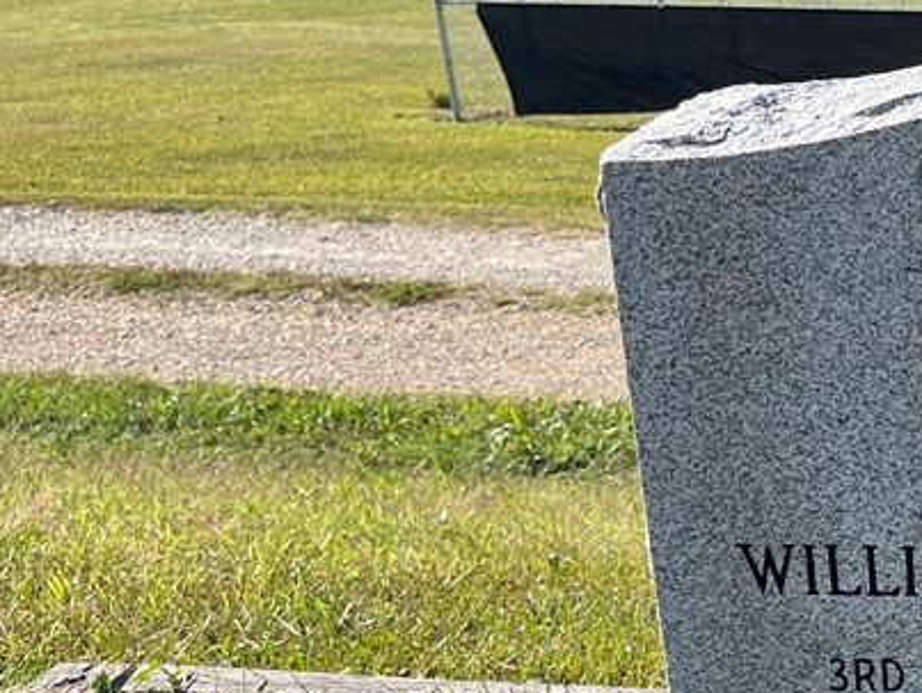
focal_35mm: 66
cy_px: 725
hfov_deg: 26.0
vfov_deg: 21.4
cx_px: 1130
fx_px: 1759
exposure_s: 1/1339
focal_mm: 5.1
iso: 50
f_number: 1.6
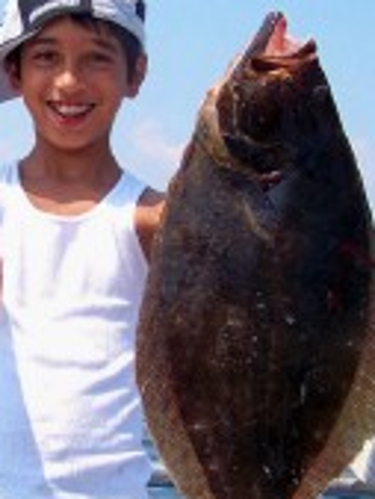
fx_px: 1226
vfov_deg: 23.0
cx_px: 62
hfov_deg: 17.2
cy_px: 301
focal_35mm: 85
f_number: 2.8
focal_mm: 5.85
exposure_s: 1/640
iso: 64
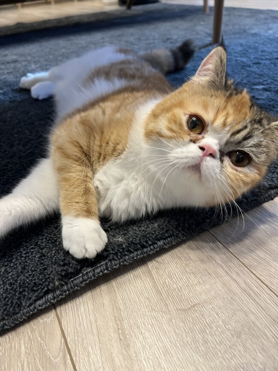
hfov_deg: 53.1
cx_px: 139
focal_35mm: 26
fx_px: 278
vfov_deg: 67.3
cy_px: 186
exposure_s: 1/60
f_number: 1.5
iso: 160
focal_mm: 5.7
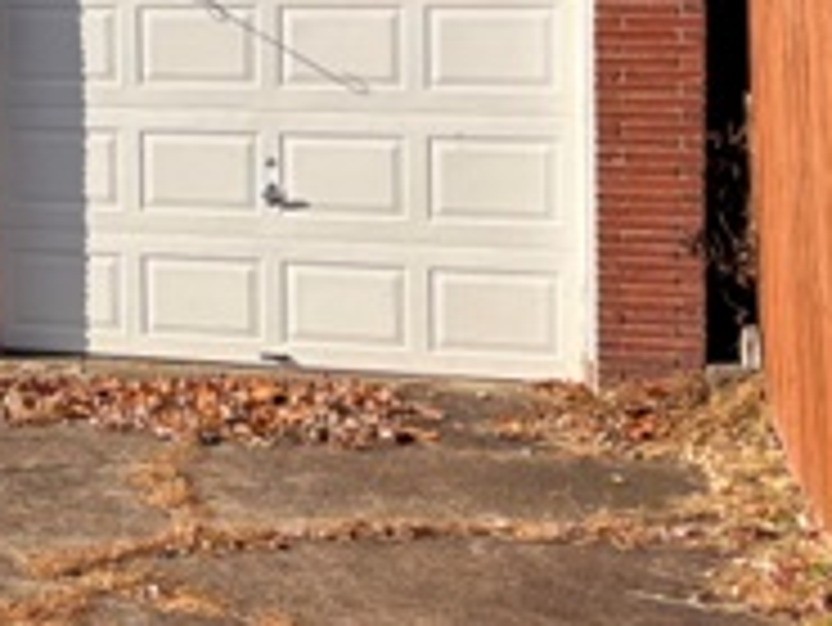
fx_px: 2165
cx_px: -135
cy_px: -18
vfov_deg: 16.1
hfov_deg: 20.5
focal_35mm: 90
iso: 50
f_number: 1.6
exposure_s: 1/3311
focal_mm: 5.96
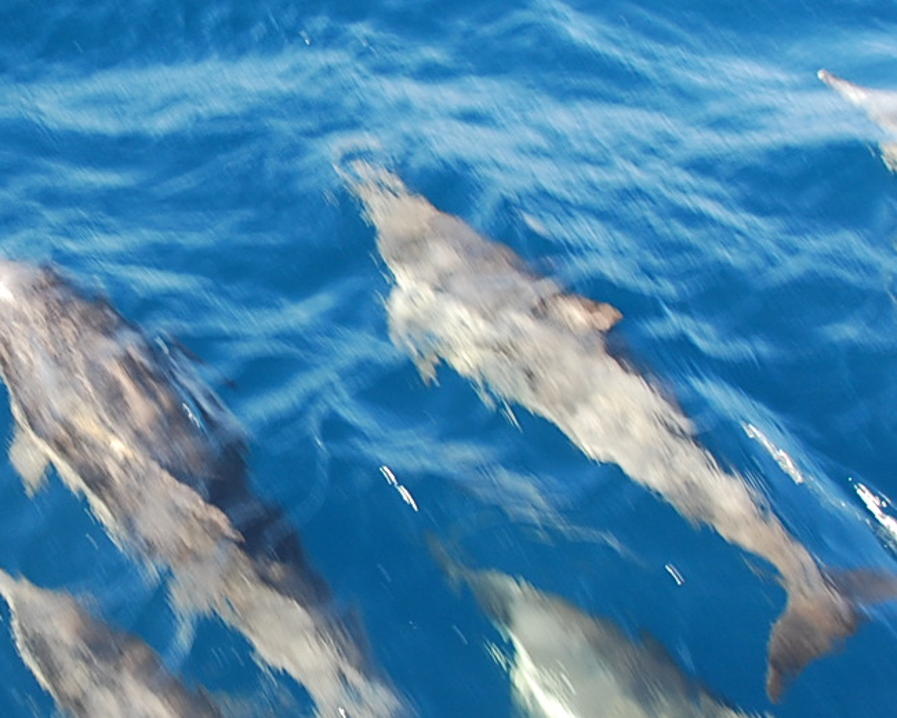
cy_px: 384
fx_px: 2230
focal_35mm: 84
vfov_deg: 18.3
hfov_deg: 22.2
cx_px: 98
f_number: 5
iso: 200
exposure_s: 1/100
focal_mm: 20
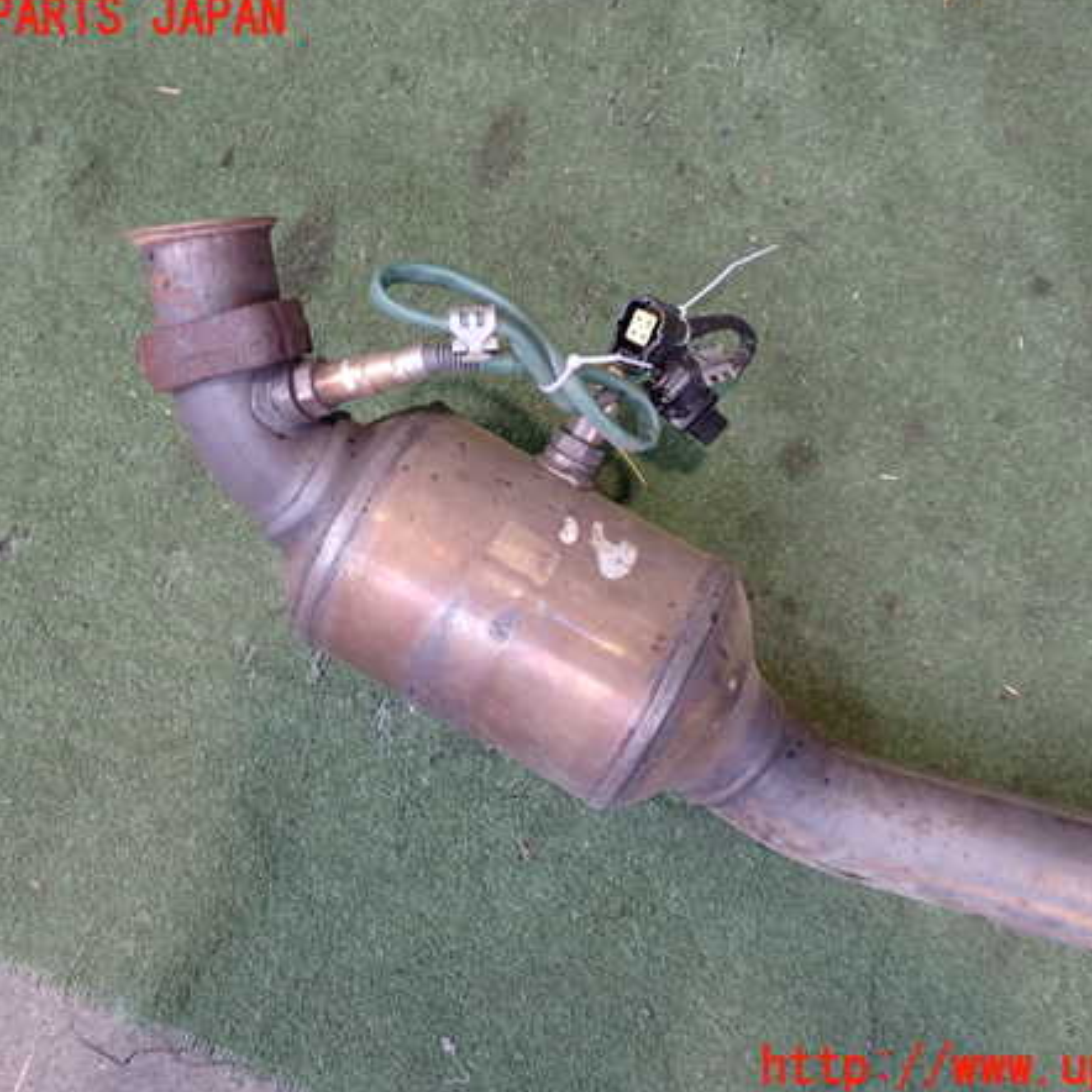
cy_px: 544
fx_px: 1285
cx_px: 578
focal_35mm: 36
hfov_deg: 46.0
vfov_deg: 46.0
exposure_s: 1/30
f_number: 2.3
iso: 250
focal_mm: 5.4
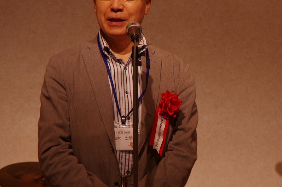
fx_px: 2541
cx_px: 192
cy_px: 84
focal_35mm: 325
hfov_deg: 6.4
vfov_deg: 4.2
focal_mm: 135
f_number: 5.6
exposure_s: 1/200
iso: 400
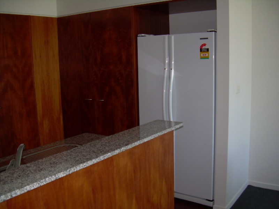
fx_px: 306
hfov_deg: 49.0
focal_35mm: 38
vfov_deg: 37.7
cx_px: 140
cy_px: 104
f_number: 2.8
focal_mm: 6.3
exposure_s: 1/60
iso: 50
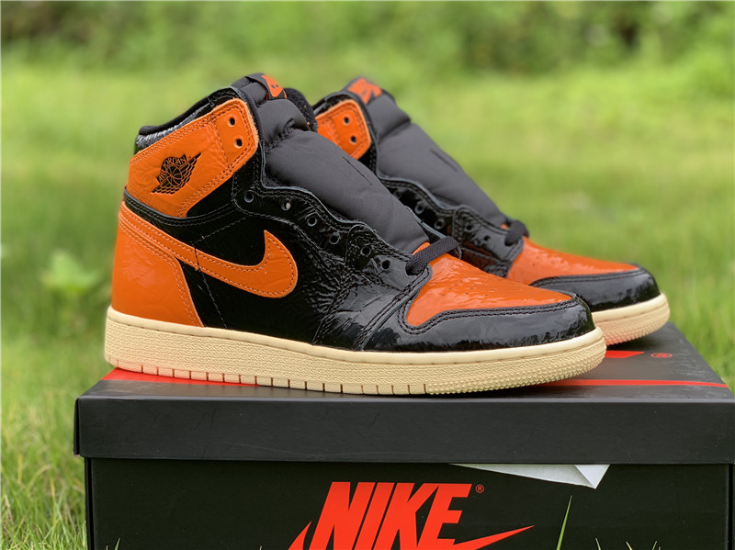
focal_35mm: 52
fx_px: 1103
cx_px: 368
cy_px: 275
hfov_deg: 36.8
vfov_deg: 28.0
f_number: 2.4
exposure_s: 1/123
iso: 16
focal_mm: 6
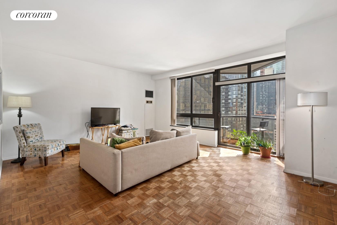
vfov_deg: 73.7
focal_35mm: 16
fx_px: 150
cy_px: 112
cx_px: 168
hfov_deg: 96.7
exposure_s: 1/10
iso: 200
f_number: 11
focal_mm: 16
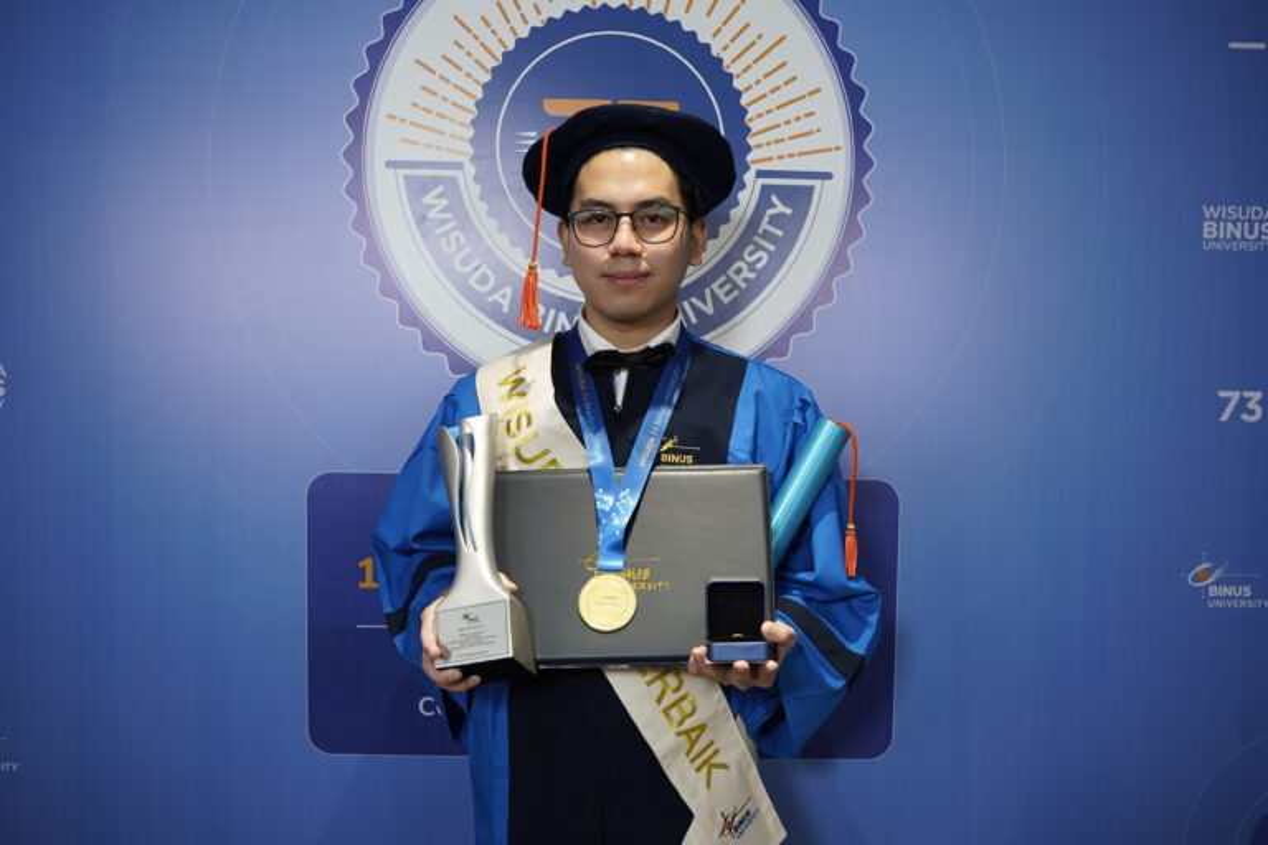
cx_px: 634
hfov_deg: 61.9
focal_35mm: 30
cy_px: 422
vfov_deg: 43.6
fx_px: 1057
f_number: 2.8
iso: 200
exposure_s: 1/50
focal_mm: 20
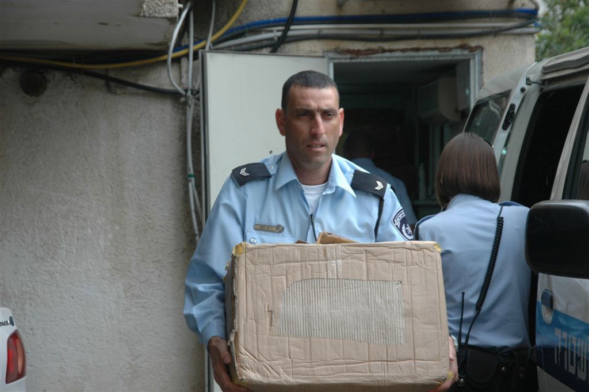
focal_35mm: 117
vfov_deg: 11.7
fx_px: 1913
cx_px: 294
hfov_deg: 17.5
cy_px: 196
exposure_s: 1/160
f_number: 7.1
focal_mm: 78
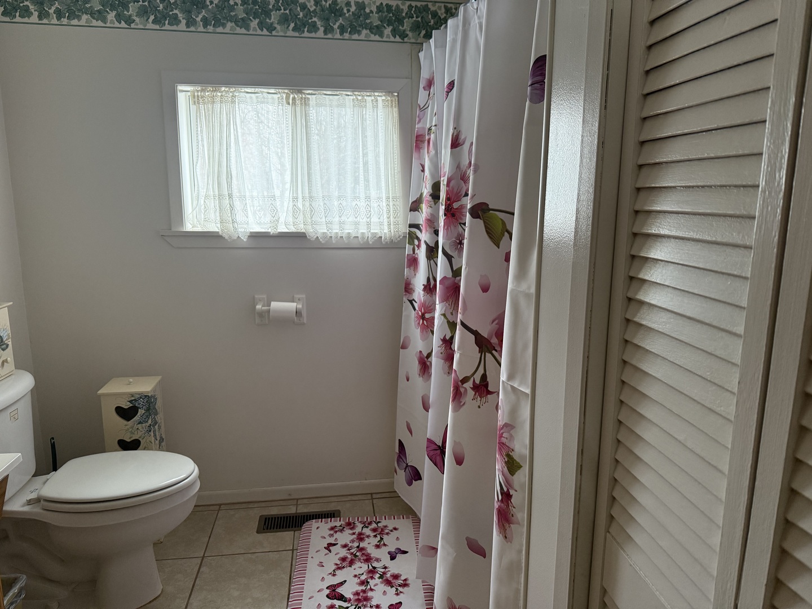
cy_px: 304
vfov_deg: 56.8
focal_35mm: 24
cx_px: 406
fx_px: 563
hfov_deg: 71.6
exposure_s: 1/120
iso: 320
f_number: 1.78
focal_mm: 6.76
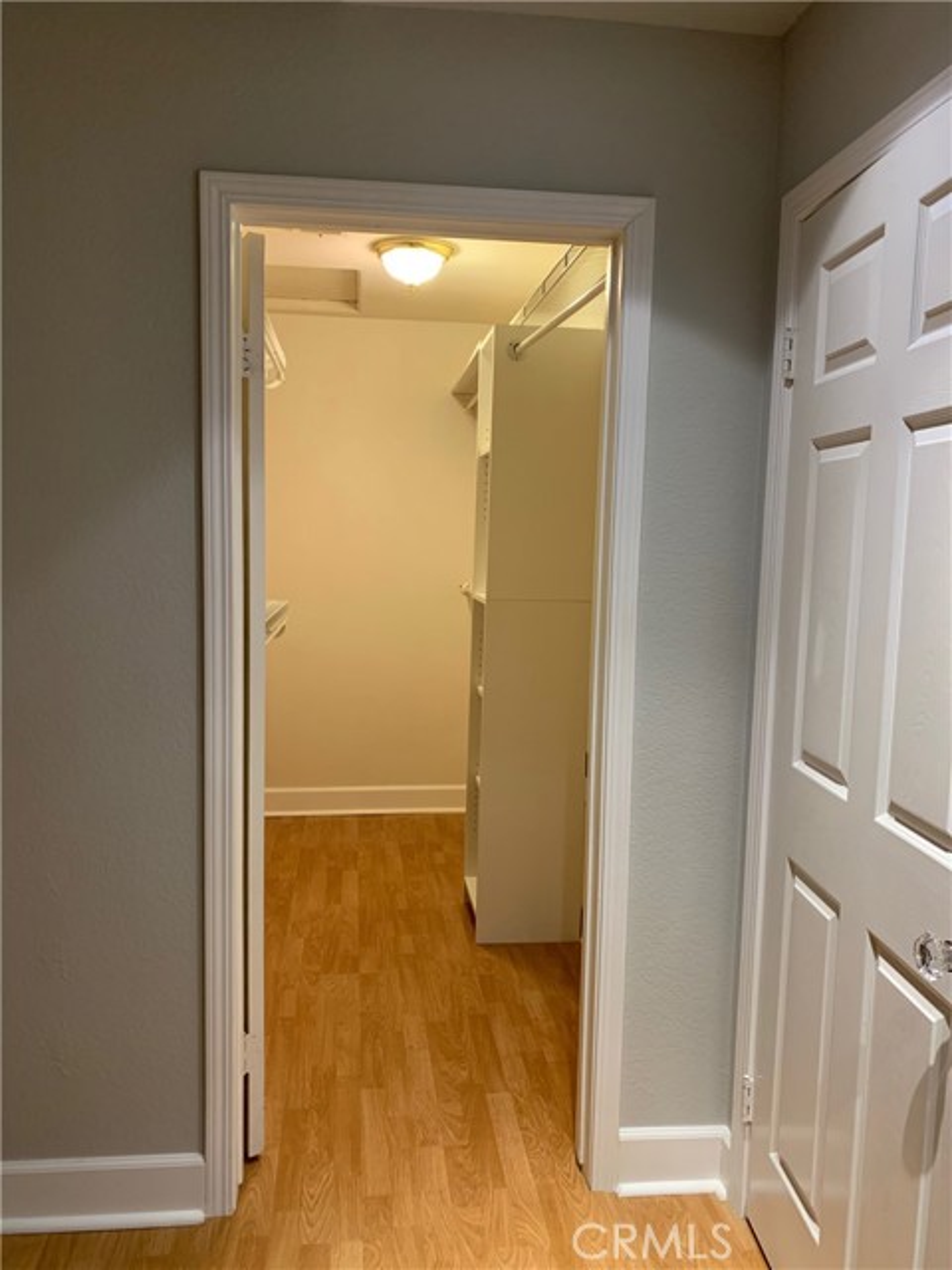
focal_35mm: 26
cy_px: 635
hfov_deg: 53.1
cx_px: 476
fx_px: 953
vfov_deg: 67.3
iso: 250
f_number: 1.8
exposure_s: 1/60
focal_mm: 4.25
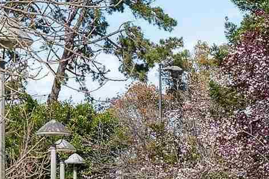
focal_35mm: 195
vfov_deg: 6.9
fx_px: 1456
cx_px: 128
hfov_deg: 10.6
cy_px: 263
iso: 250
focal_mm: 20.1
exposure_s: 1/800
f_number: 7.1
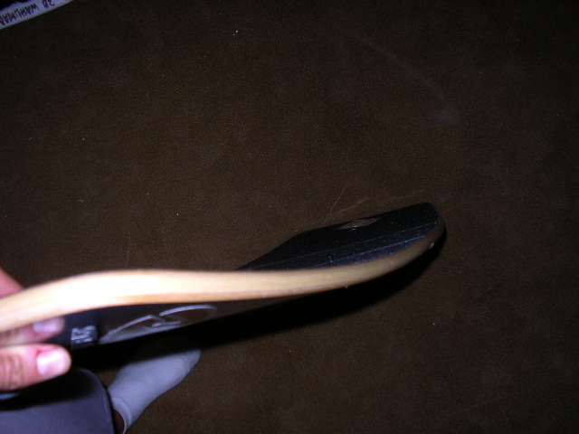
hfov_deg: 49.0
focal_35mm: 38
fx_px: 636
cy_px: 217
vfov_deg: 37.7
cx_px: 290
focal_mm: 5.8
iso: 50
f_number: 2.9
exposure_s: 1/60
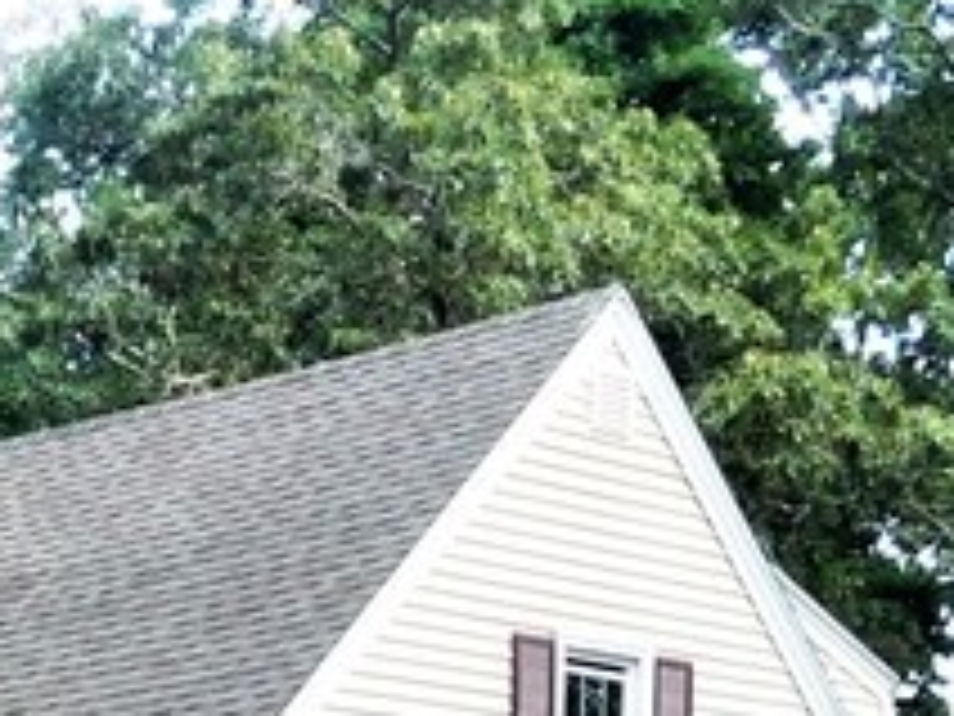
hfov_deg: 16.1
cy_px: 1464
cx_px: 99
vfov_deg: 11.1
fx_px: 3335
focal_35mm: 121
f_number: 3.1
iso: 125
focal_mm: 4.5
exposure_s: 1/200
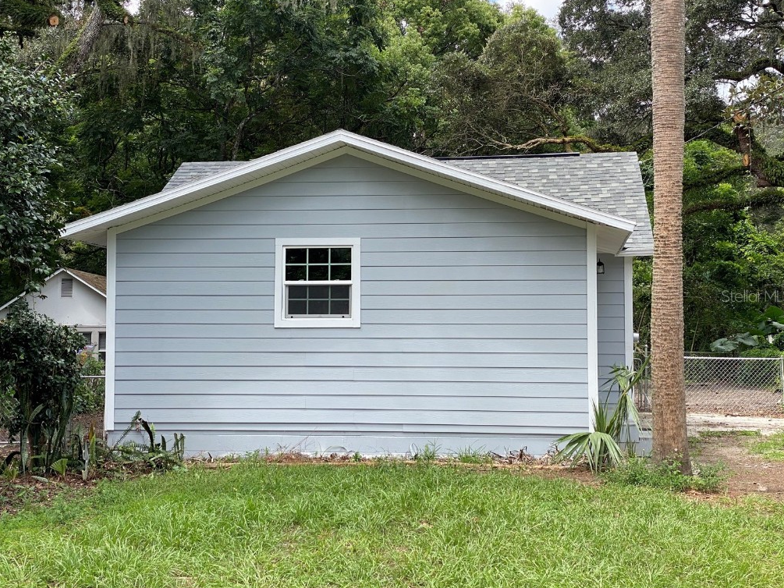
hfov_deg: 36.2
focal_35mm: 53
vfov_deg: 27.5
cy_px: 296
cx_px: 396
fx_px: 1201
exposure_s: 1/393
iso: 20
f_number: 2
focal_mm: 6
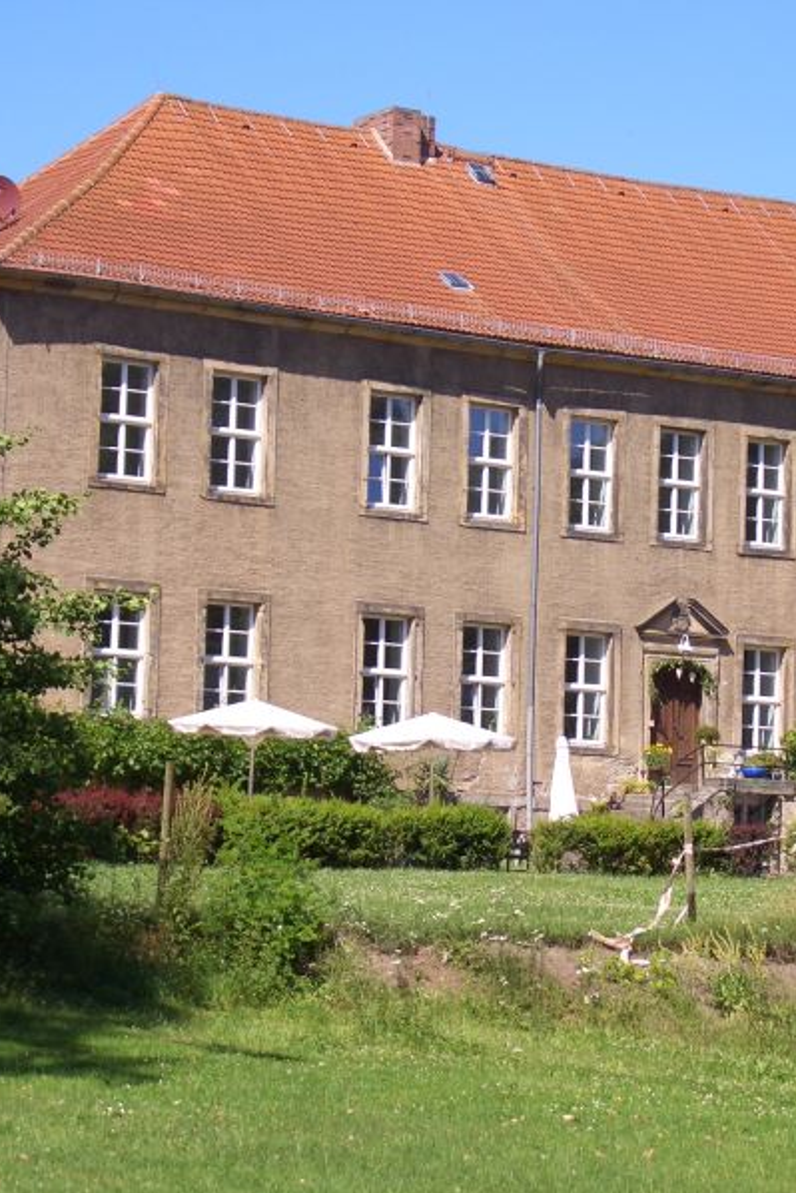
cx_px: 543
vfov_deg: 19.8
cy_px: 596
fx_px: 3414
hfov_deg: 13.3
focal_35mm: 103
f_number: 3.9
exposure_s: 1/400
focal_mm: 12.2
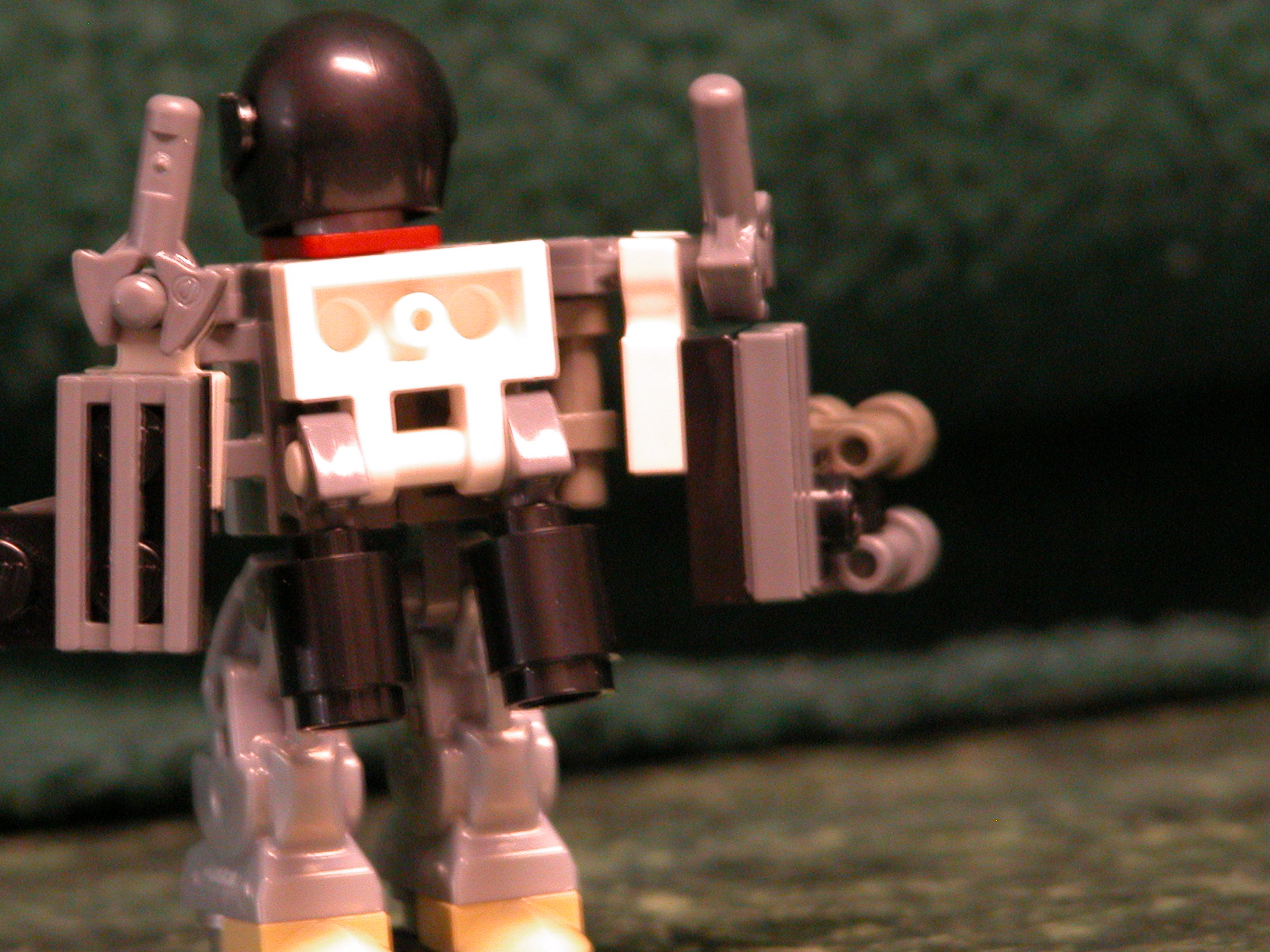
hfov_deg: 5.0
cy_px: 530
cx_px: 472
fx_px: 14418
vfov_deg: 3.8
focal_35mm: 393
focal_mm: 71.2
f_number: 5.3
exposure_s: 1/4
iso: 400
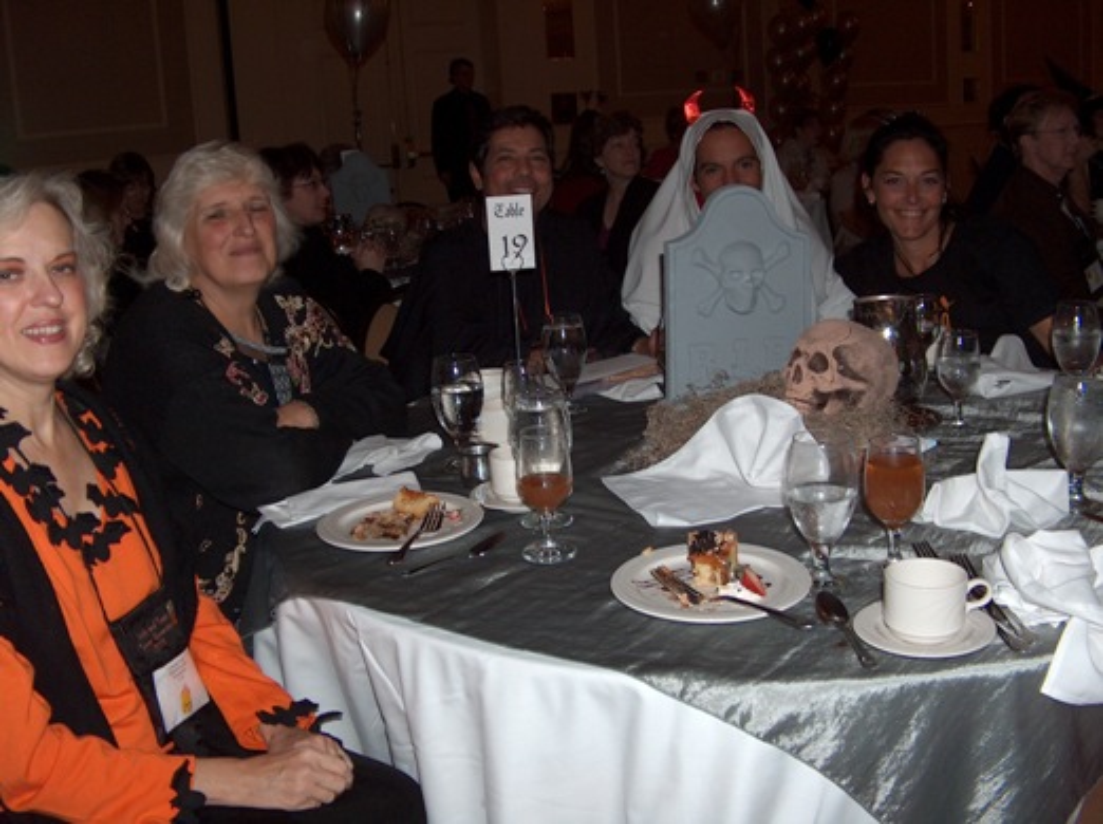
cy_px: 412
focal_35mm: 37
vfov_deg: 38.6
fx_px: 1177
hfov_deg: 50.2
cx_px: 552
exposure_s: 1/60
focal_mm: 7.6
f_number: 2.8
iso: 100
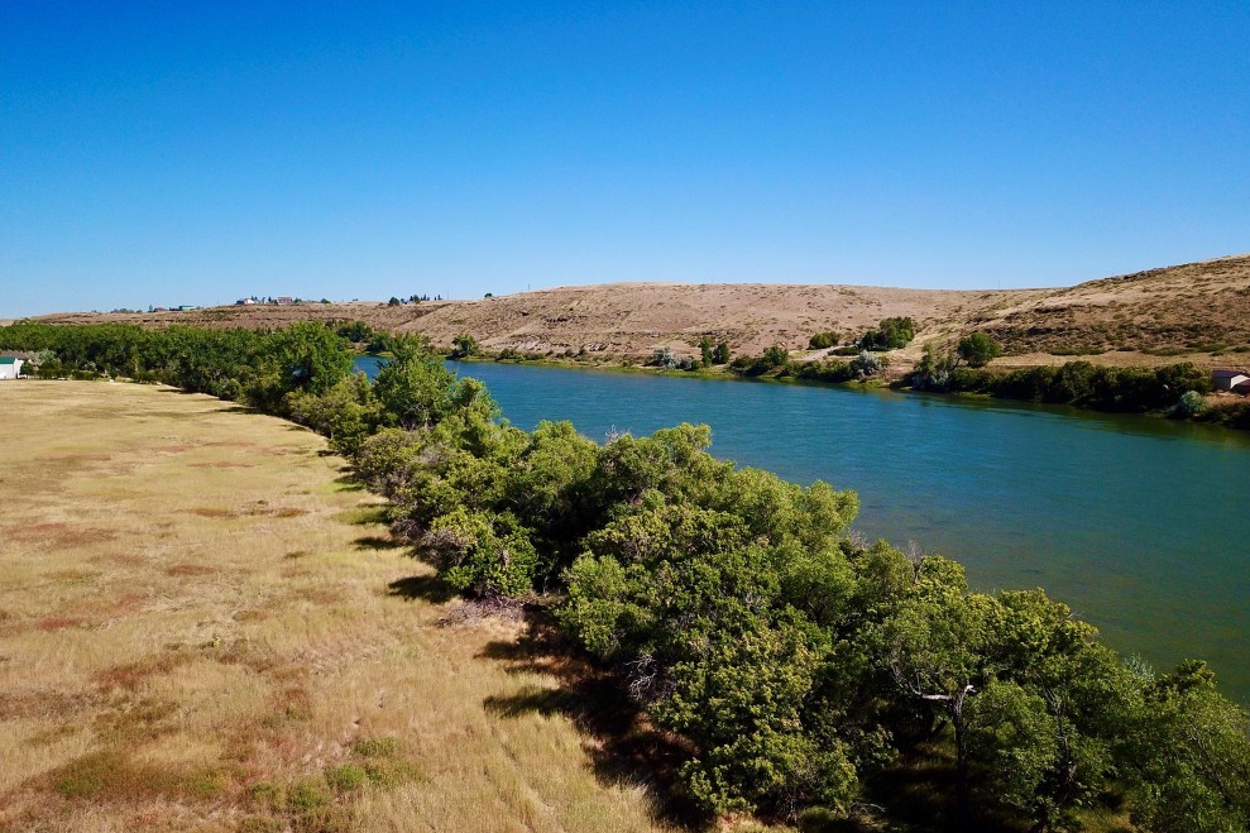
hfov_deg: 65.5
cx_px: 646
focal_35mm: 28
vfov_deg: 46.3
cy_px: 460
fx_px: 972
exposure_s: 1/800
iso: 100
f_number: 2.2
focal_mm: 4.73
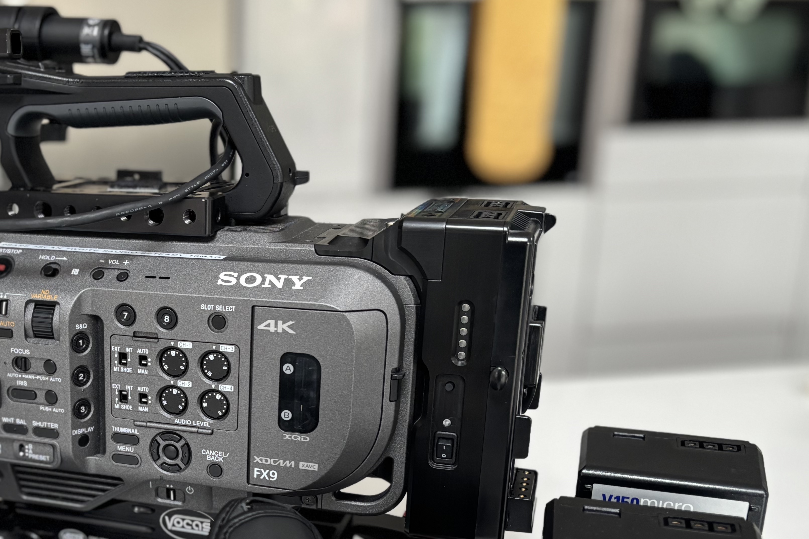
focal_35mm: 48
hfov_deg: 39.1
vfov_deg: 27.5
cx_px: 130
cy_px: 435
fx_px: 1079
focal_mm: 5.96
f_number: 1.6
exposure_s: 1/60
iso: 160
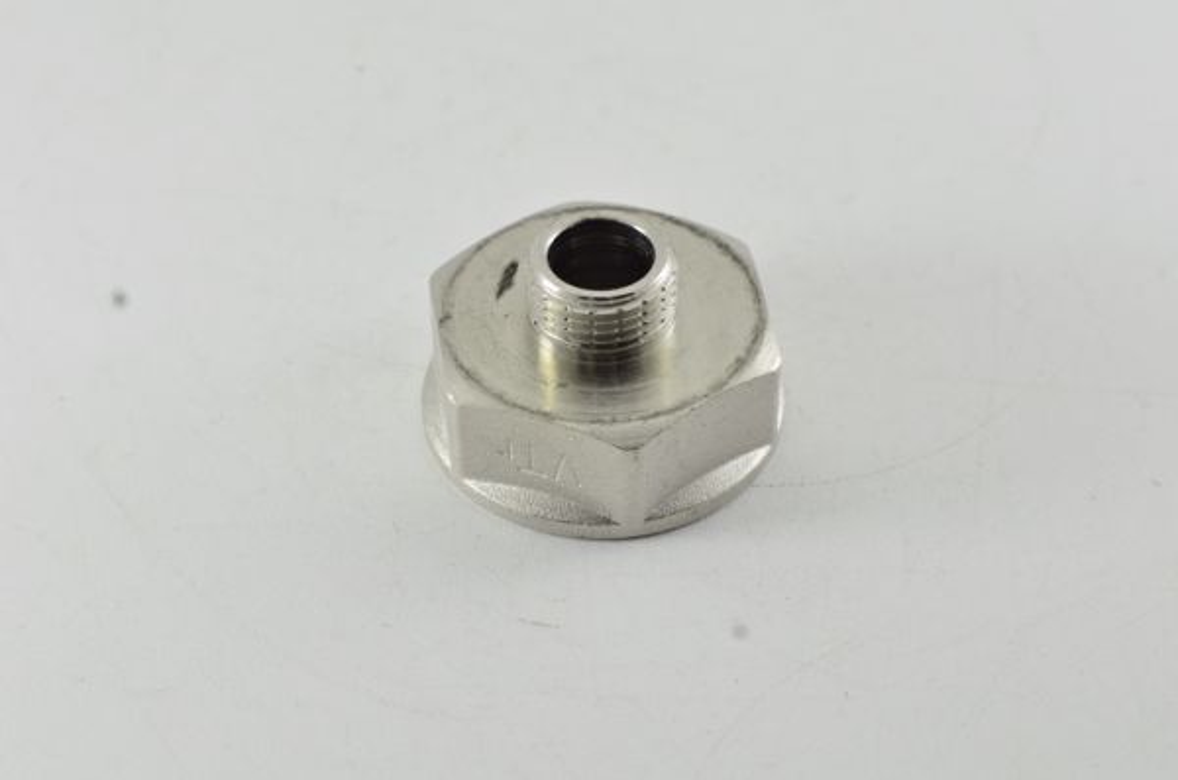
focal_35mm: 75
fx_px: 2448
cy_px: 390
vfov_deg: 18.1
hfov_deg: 27.1
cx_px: 589
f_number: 7.1
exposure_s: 1/100
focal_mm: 50
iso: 320
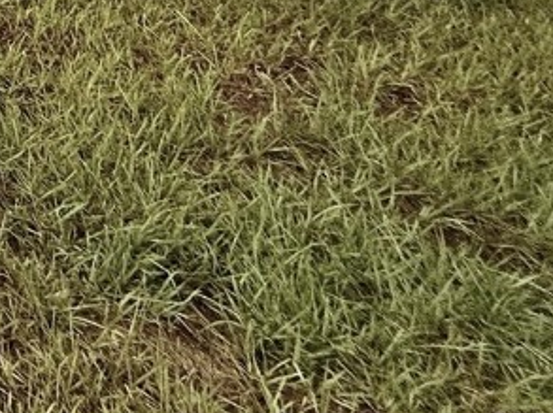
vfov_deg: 22.5
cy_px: -253
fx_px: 782
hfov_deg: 24.2
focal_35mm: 49
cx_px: -376
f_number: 2.2
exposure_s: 1/99
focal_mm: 2.22
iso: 250
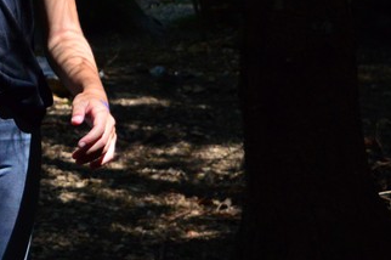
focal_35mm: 143
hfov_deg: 14.0
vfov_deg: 9.5
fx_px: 1552
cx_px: -44
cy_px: -44
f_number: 4.2
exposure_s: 1/2000
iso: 1600
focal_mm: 30
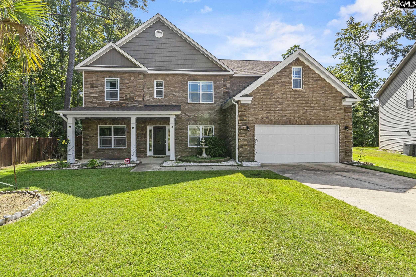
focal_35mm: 16
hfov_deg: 95.0
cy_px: 138
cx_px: 208
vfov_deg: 72.1
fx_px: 191
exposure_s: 1/400
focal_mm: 11
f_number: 6.3
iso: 200
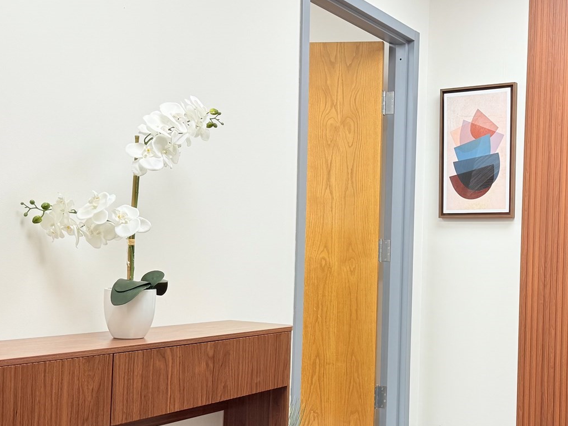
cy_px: 261
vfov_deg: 30.2
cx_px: 402
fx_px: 788
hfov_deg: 38.9
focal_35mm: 48
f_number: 1.78
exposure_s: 1/120
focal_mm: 6.76
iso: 125
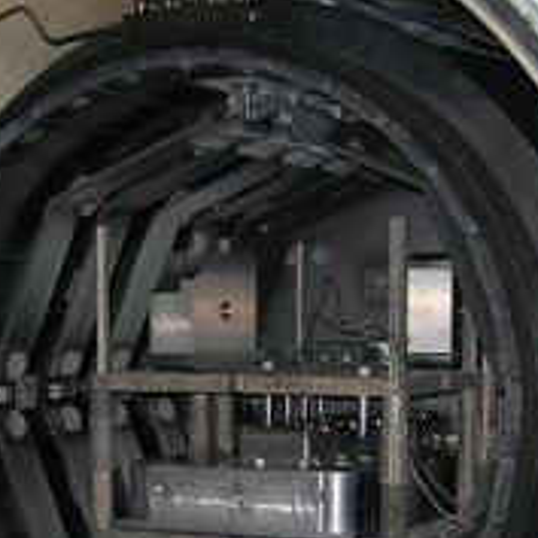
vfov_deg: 18.0
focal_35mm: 95
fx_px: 1670
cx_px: 225
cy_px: 470
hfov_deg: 18.3
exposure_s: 1/60.1
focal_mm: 7.8
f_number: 2.8
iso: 64
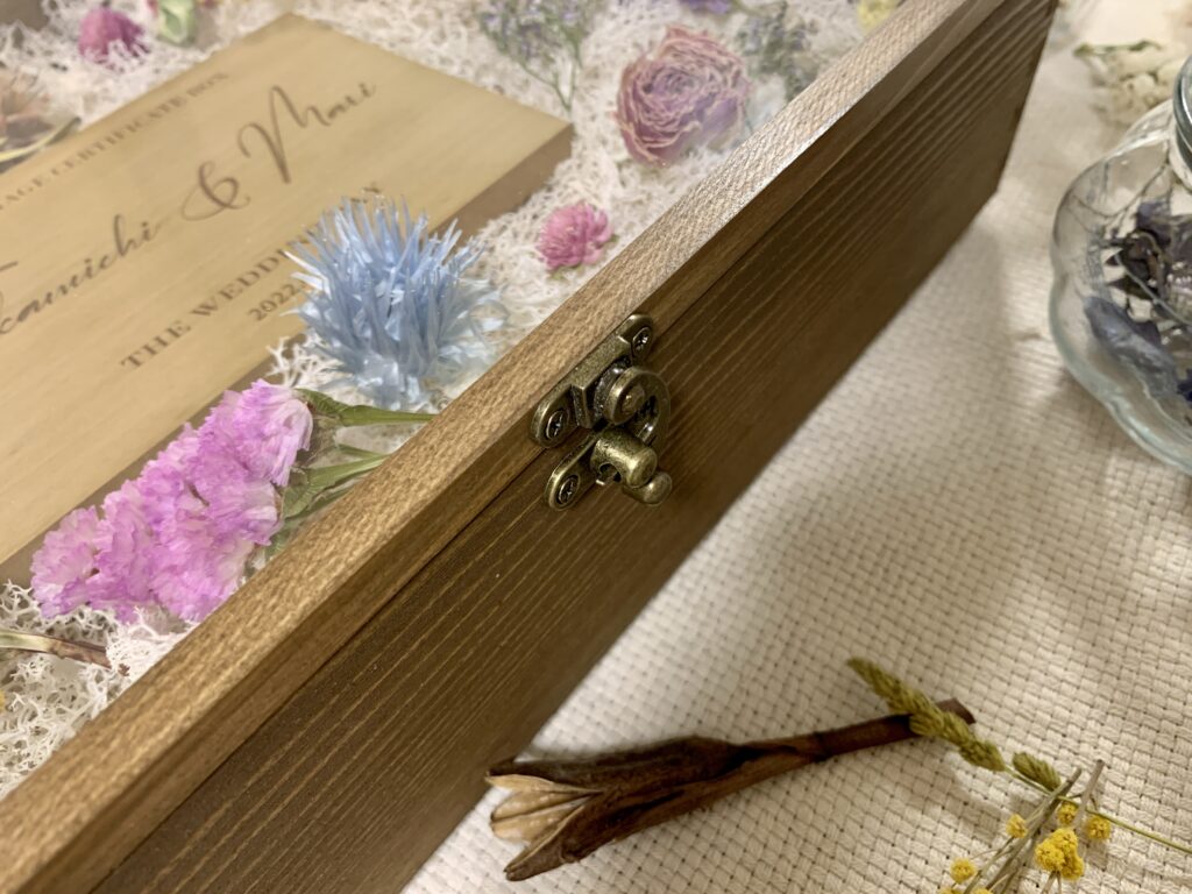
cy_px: 447
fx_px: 895
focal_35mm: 26
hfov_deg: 67.3
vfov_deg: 53.1
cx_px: 596
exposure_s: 1/50
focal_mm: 4.25
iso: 250
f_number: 1.8
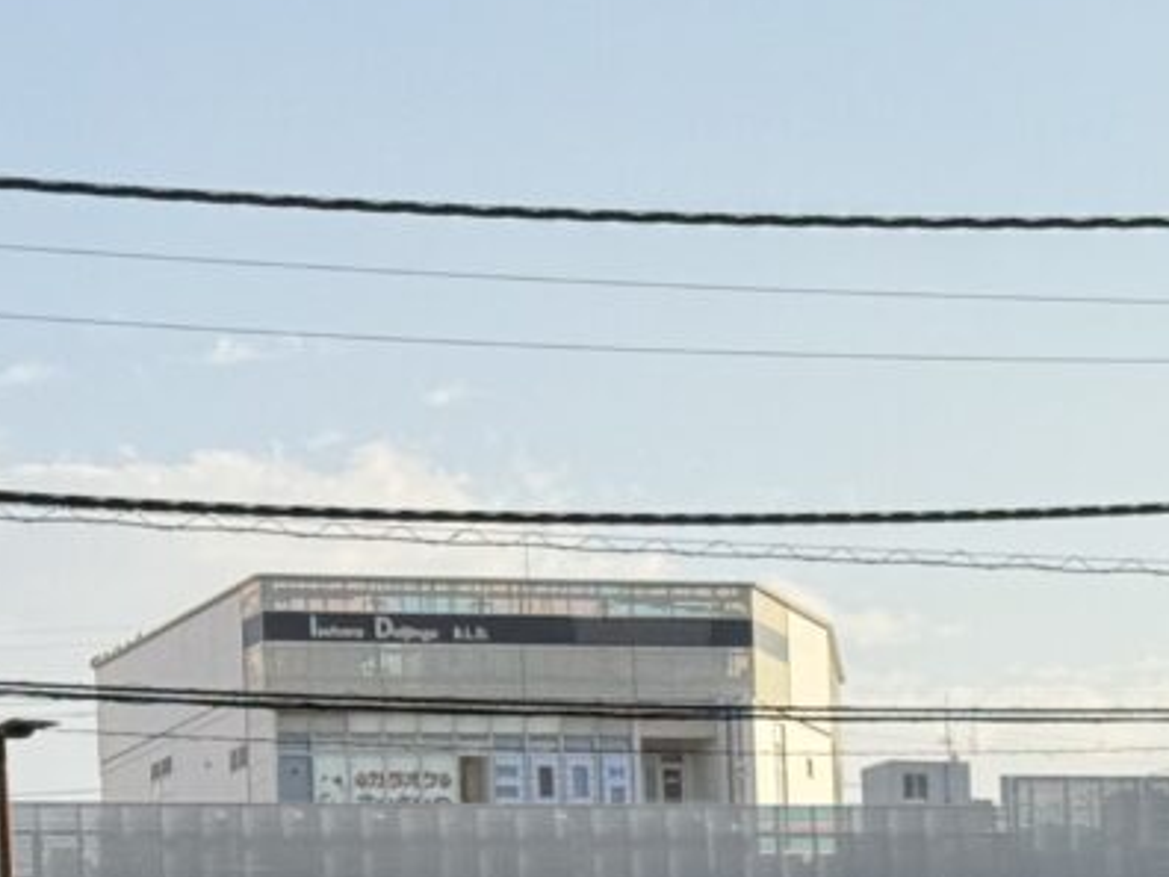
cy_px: 1228
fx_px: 5234
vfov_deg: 9.4
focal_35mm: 155
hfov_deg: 12.6
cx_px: 1157
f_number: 1.78
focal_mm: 6.76
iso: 64
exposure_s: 1/2415
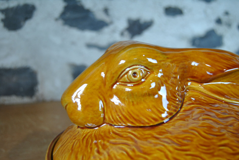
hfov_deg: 49.5
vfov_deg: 34.3
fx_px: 259
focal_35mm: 39
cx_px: 120
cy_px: 80
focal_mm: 26
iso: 500
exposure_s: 1/30
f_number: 4
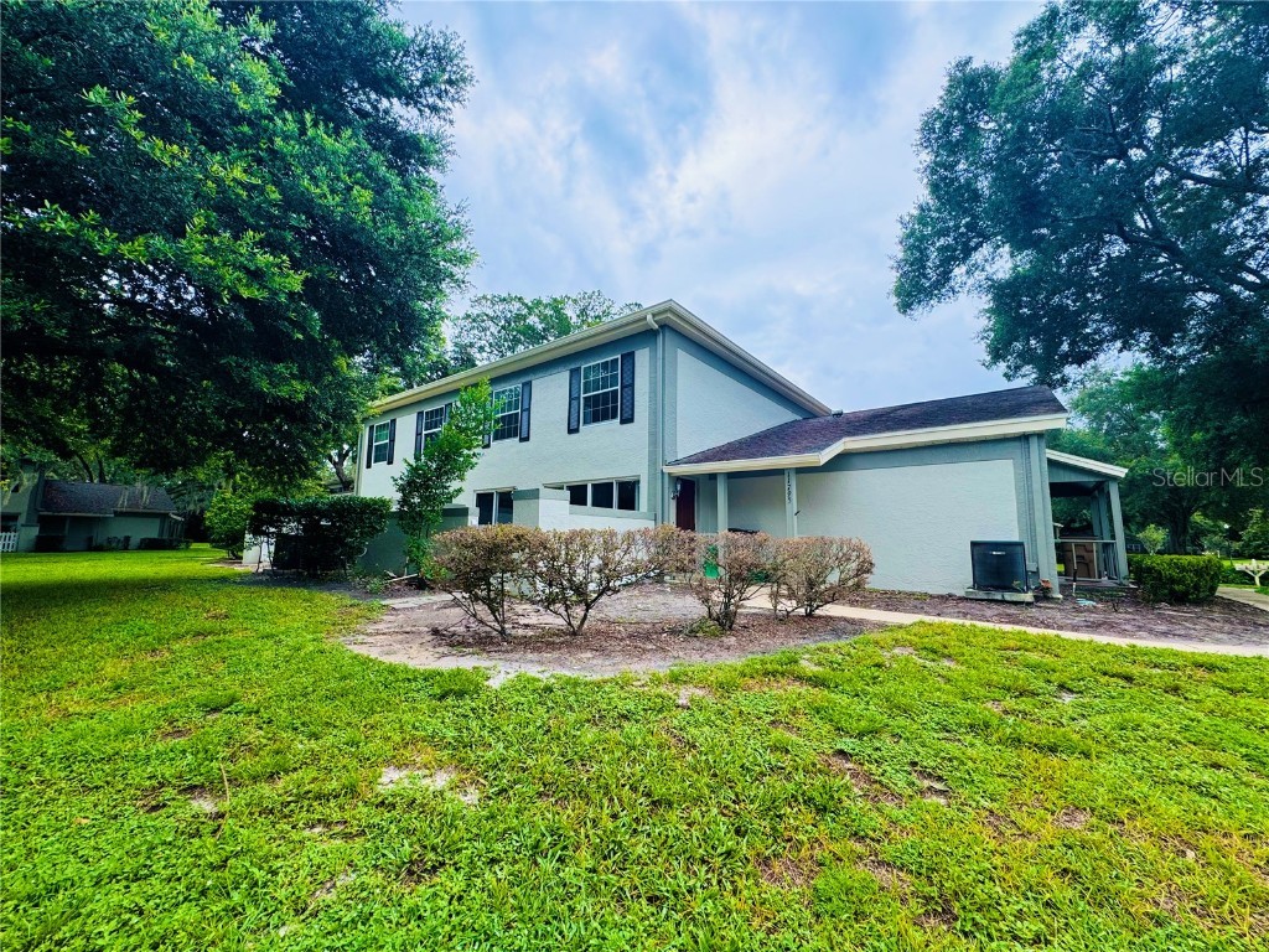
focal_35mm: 14
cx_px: 634
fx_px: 513
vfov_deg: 85.7
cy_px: 476
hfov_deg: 102.1
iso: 40
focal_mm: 2.22
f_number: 2.2
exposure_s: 1/158
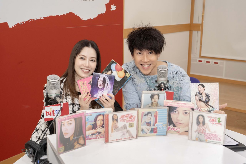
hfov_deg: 42.7
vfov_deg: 29.2
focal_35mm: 46
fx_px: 314
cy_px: 82
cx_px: 123
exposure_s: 1/125
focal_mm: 46
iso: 3200
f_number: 8
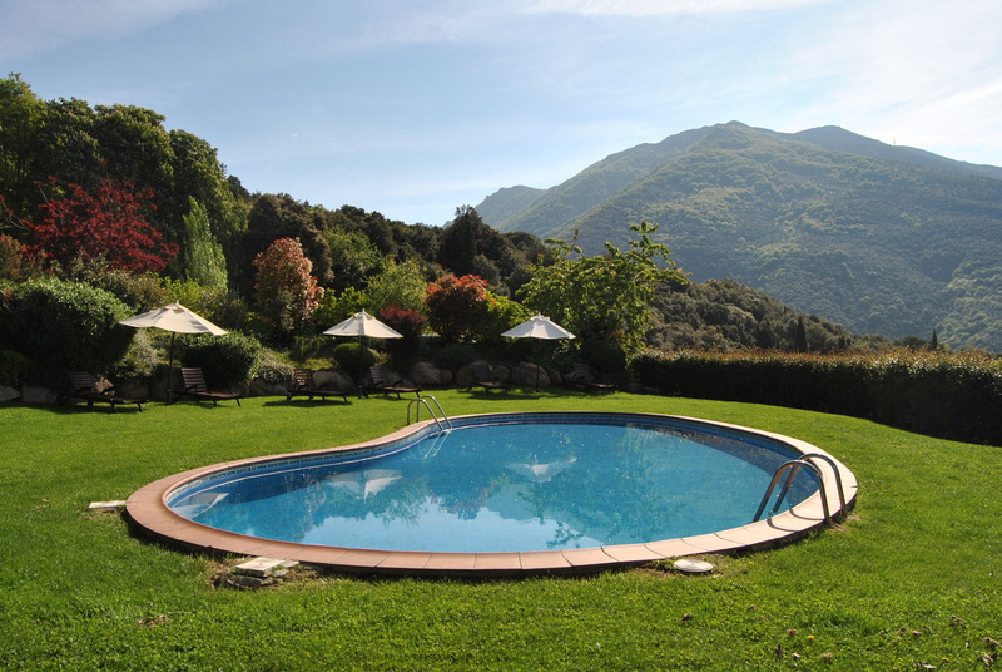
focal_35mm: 27
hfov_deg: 67.3
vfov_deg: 48.1
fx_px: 753
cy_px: 336
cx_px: 501
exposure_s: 1/200
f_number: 11
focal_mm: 18
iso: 100
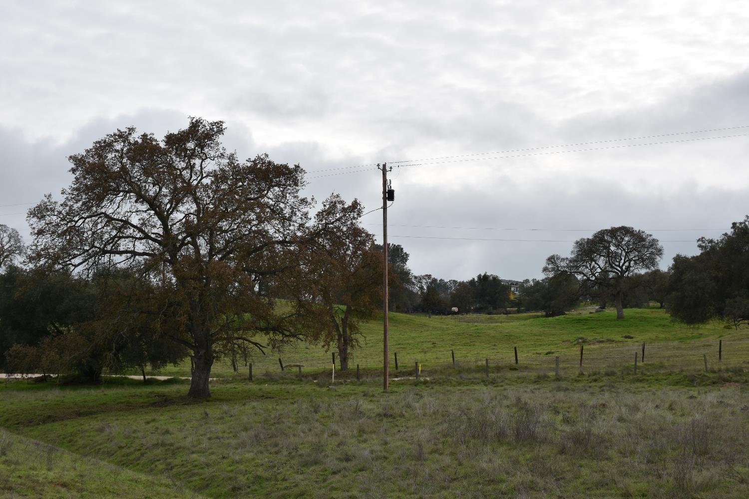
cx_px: 374
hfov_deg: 37.9
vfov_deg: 25.8
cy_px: 250
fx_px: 1092
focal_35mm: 52
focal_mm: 35
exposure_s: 1/250
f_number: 8
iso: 100
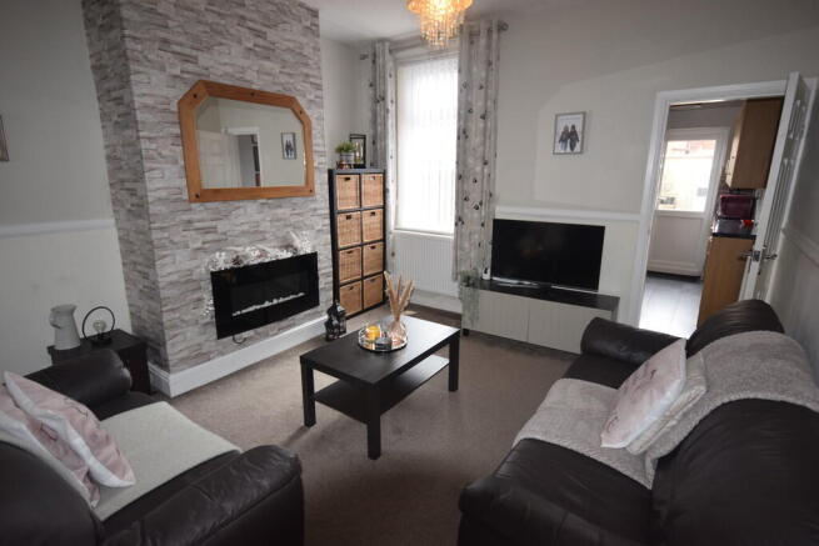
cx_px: 410
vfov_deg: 67.4
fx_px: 410
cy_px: 273
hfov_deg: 90.0
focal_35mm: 18
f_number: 4.5
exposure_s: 1/80
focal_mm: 12
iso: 800
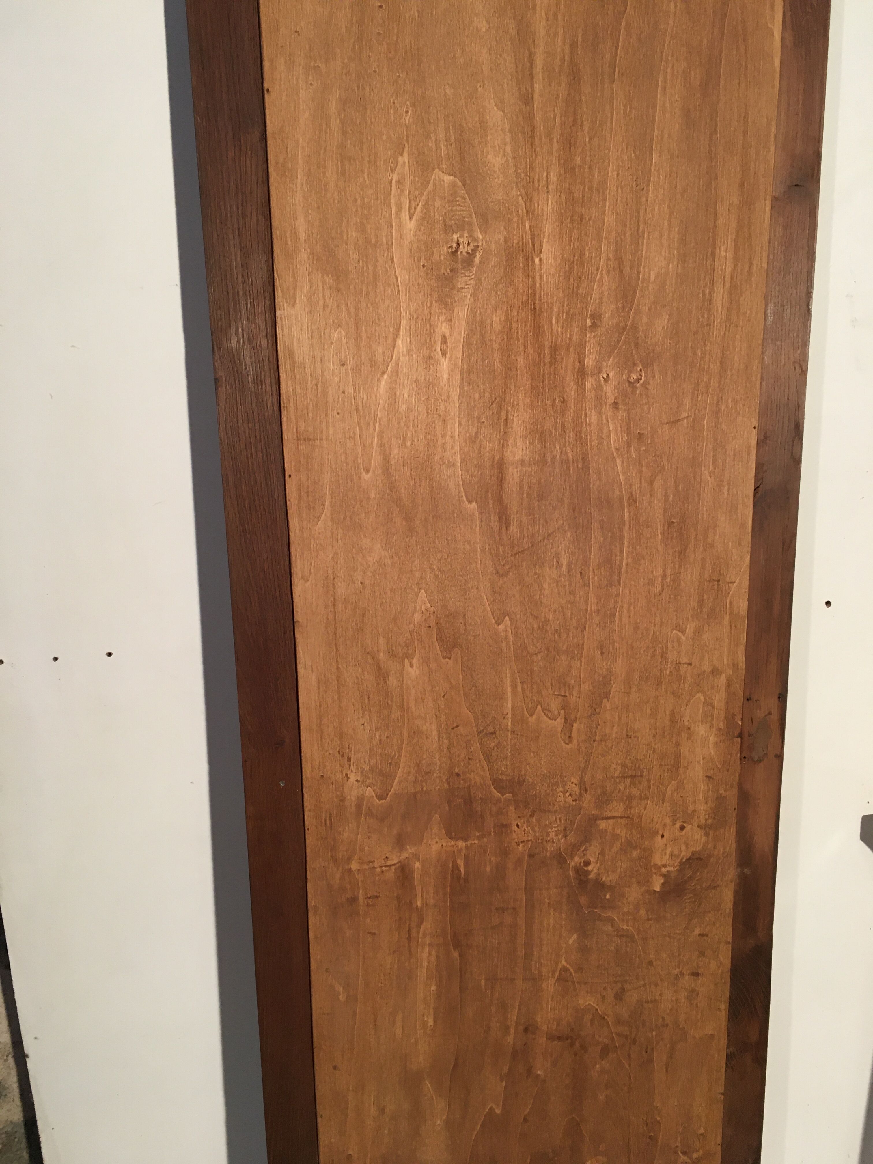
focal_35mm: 29
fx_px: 975
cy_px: 582
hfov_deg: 48.2
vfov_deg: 61.7
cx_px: 436
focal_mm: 4.15
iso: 100
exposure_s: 1/33
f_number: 2.2
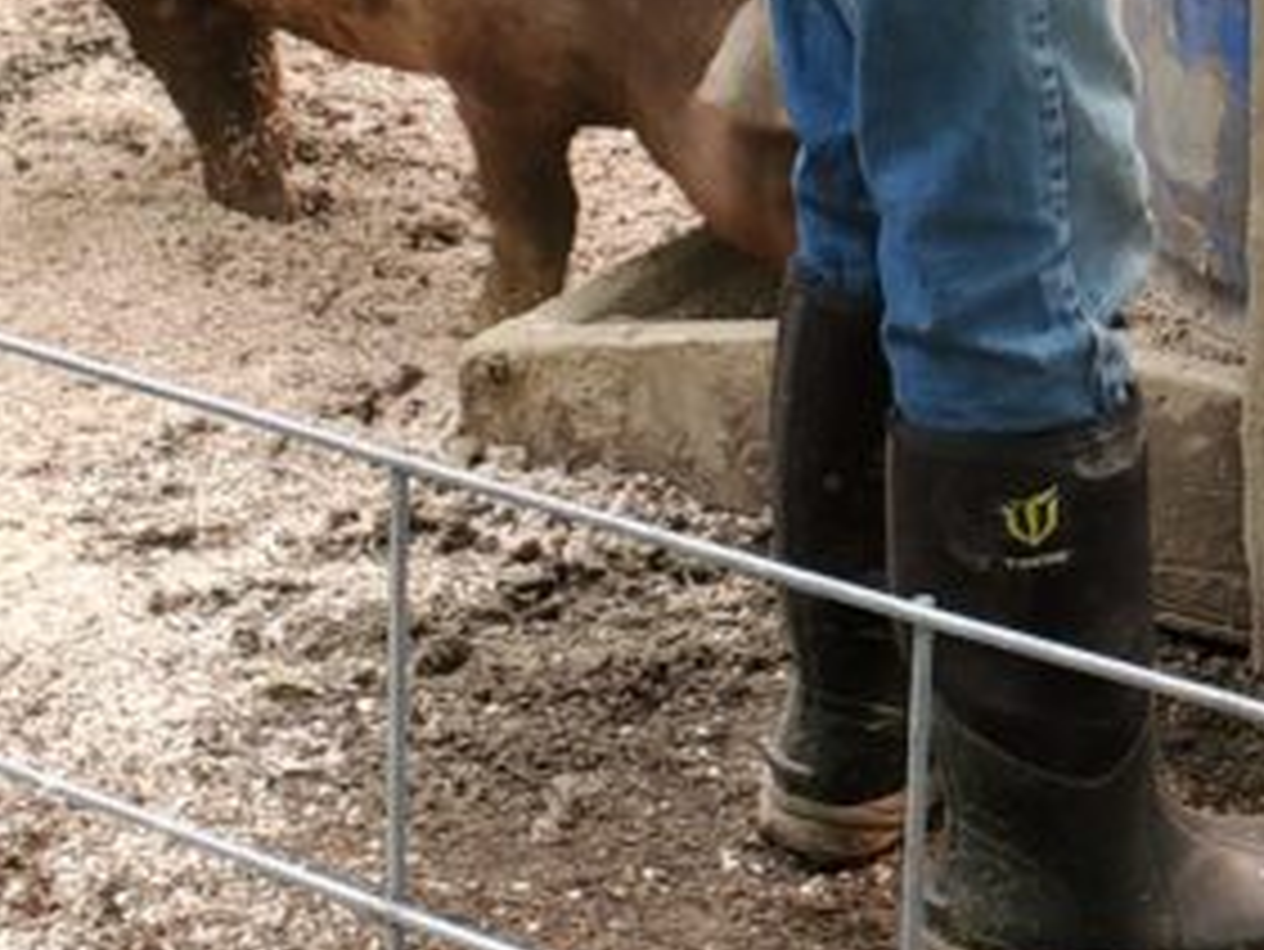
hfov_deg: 16.9
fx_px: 4055
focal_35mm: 111
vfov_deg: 12.8
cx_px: 1543
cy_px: -387
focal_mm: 4.3
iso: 100
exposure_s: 1/100
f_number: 2.4
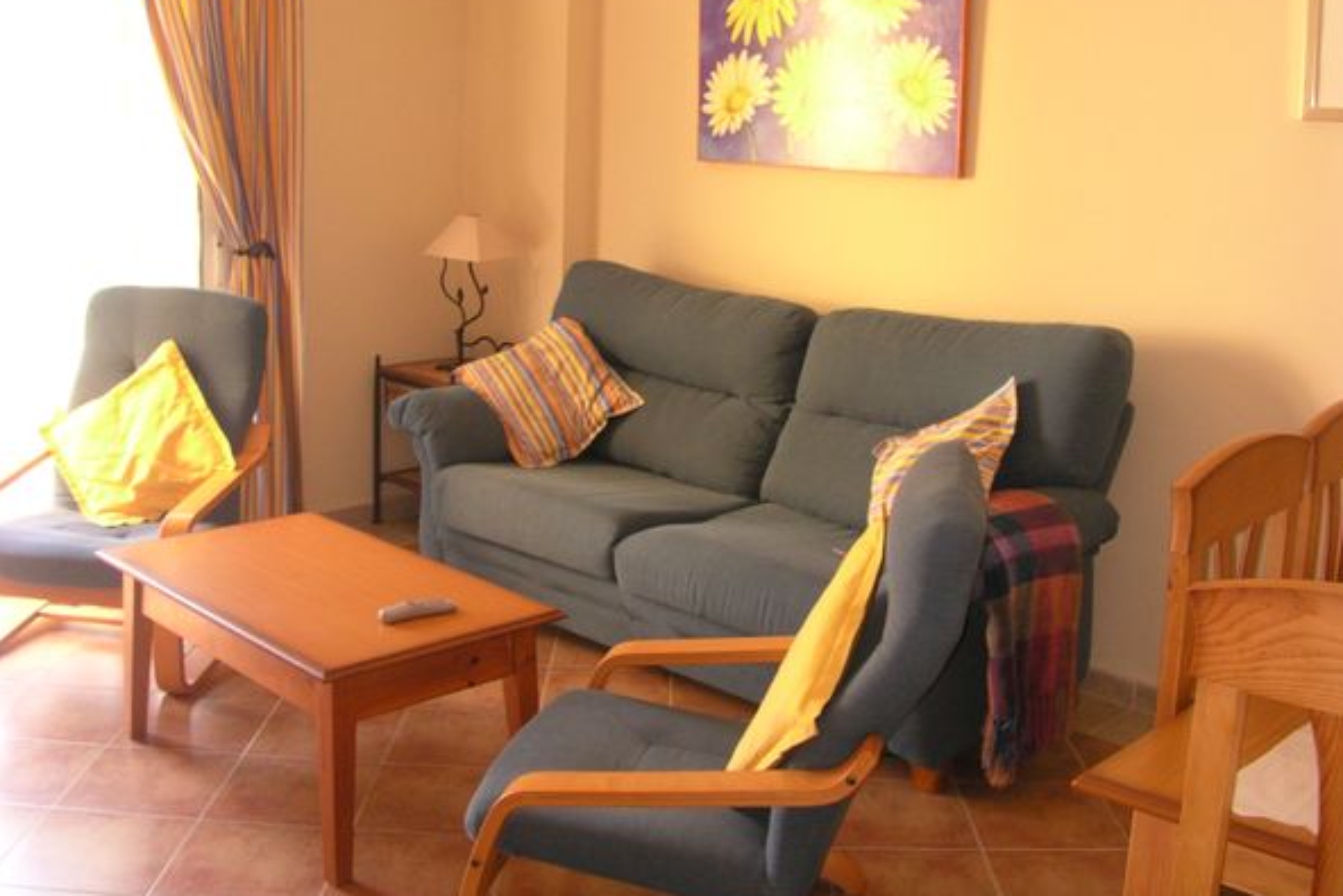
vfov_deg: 34.2
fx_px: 1455
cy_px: 408
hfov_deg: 49.5
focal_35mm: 39
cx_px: 676
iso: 200
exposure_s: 1/17.7
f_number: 2.7
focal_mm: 5.6
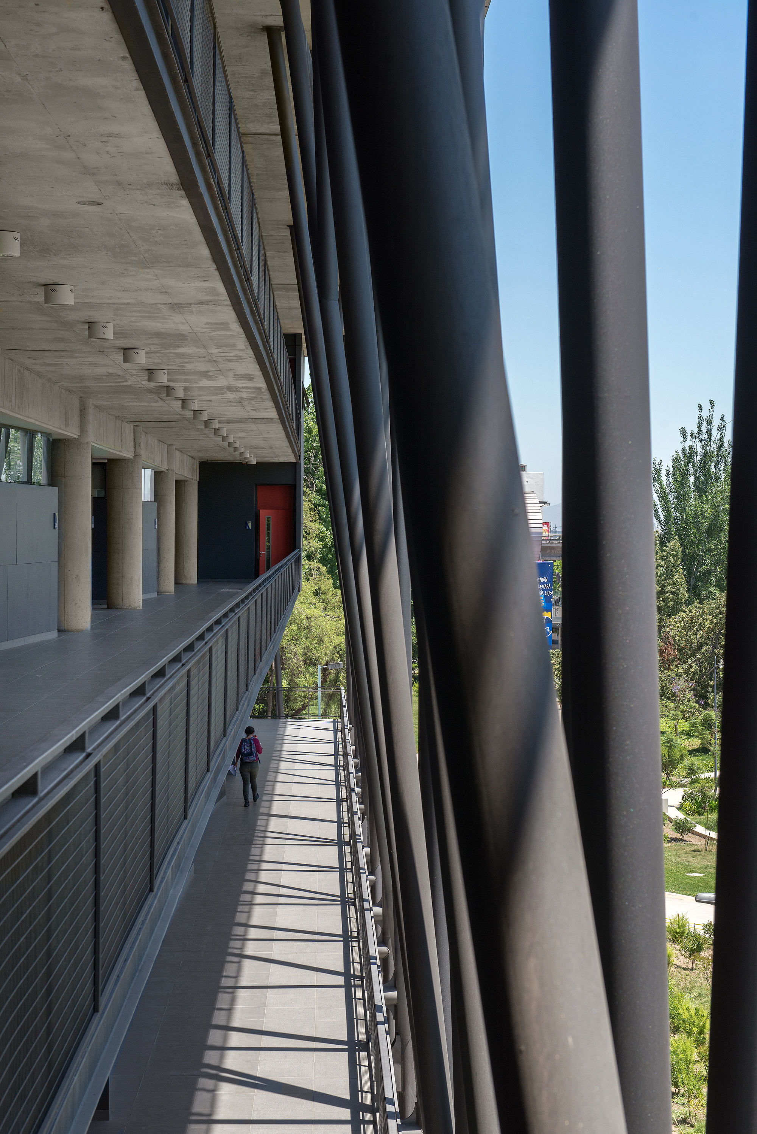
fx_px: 1891
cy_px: 567
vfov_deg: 33.4
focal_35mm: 60
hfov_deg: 22.6
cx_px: 378
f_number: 10
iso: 250
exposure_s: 1/200
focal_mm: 60
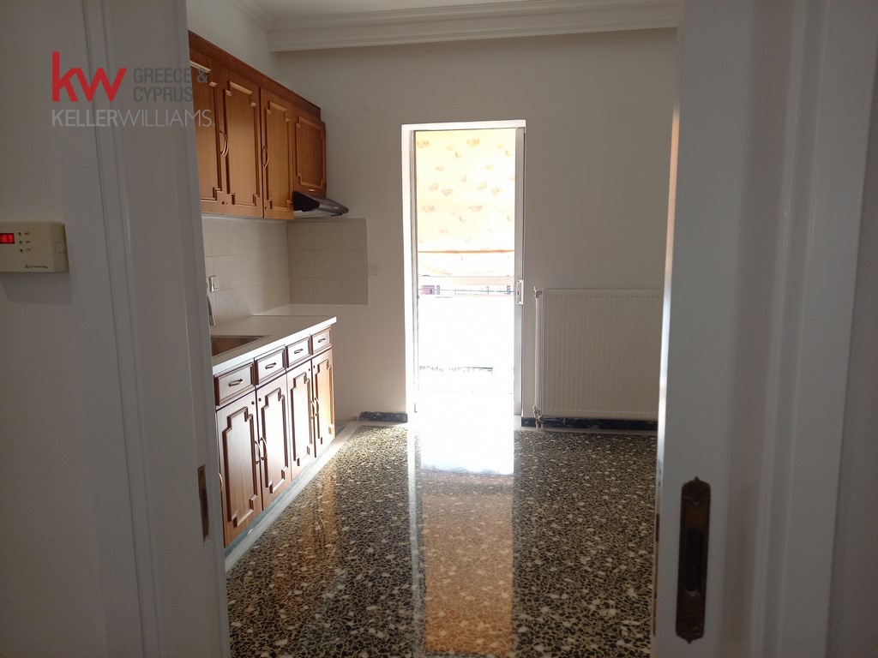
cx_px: 439
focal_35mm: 25
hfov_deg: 69.4
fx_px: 634
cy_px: 329
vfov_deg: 54.9
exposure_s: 1/50
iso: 50
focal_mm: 4.65
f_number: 1.8
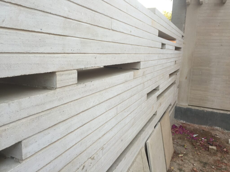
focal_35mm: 29
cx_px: 115
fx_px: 193
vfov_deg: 48.2
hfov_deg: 61.7
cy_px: 86
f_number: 2.2
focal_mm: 4.15
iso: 32
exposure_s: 1/50
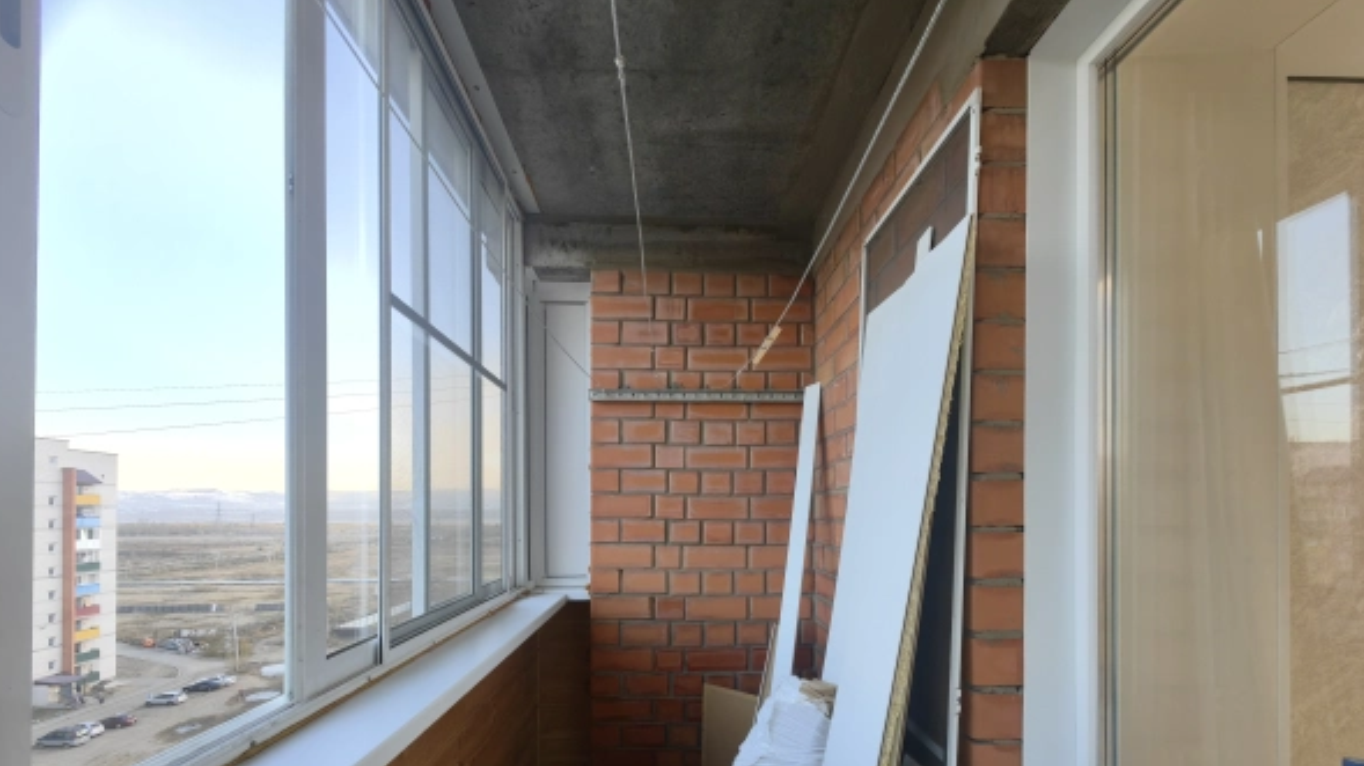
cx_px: 688
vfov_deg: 68.4
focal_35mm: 15
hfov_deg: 103.0
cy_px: 514
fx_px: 542
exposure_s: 1/100
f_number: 2.2
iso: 80
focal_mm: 1.76
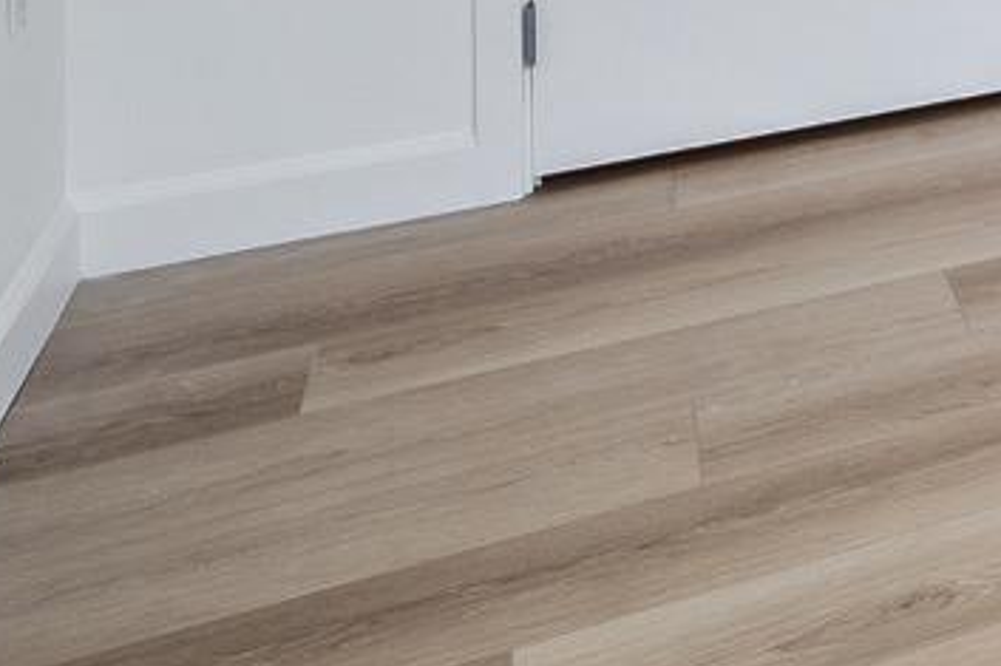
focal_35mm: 68
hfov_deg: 18.8
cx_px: 1999
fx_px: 1890
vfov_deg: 15.8
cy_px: -659
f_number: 10
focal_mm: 16
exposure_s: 1/20
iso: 200
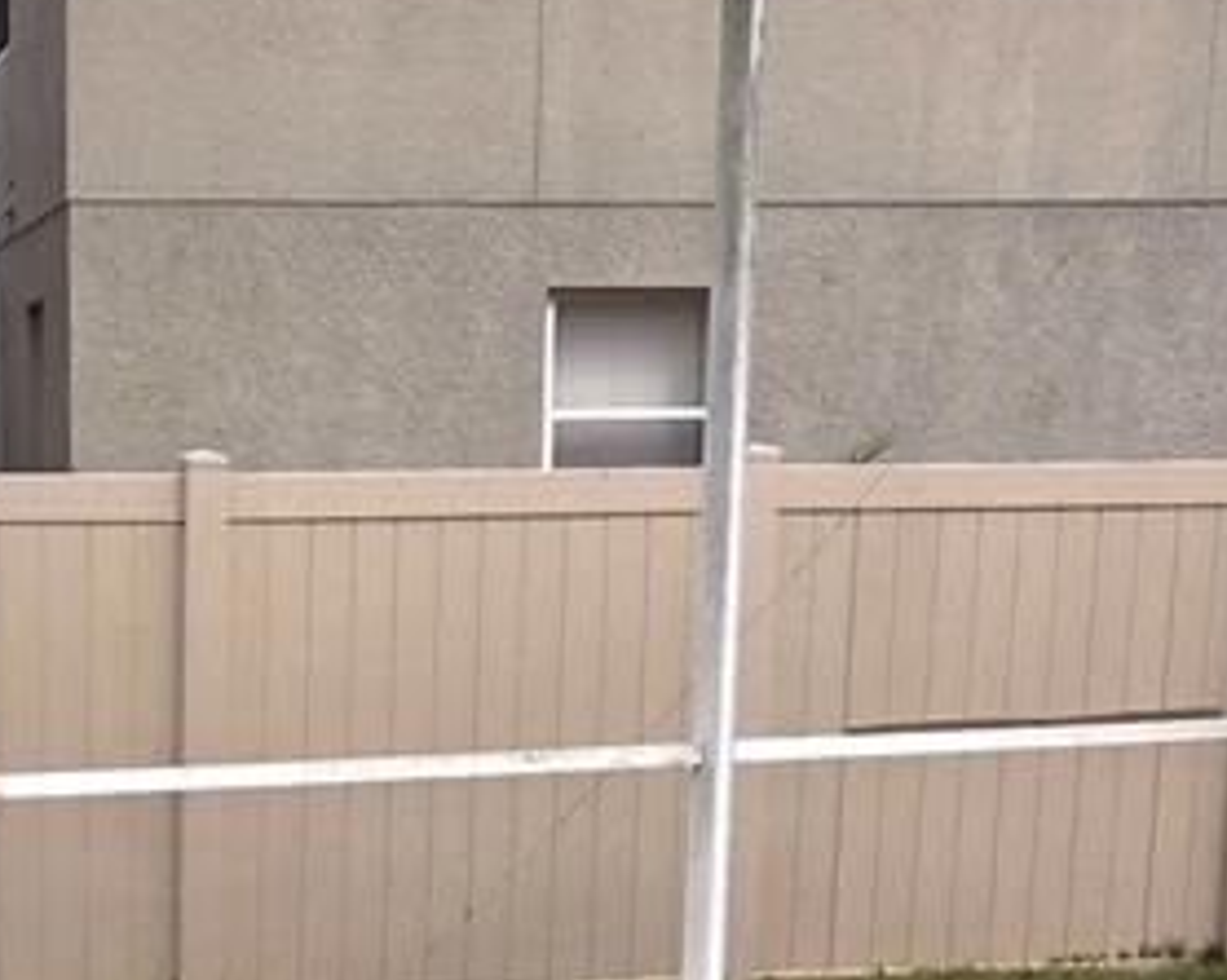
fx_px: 3520
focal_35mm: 97
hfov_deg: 19.5
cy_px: 1382
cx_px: 159
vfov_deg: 14.9
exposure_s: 1/3333
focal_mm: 5.4
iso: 80
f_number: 1.8
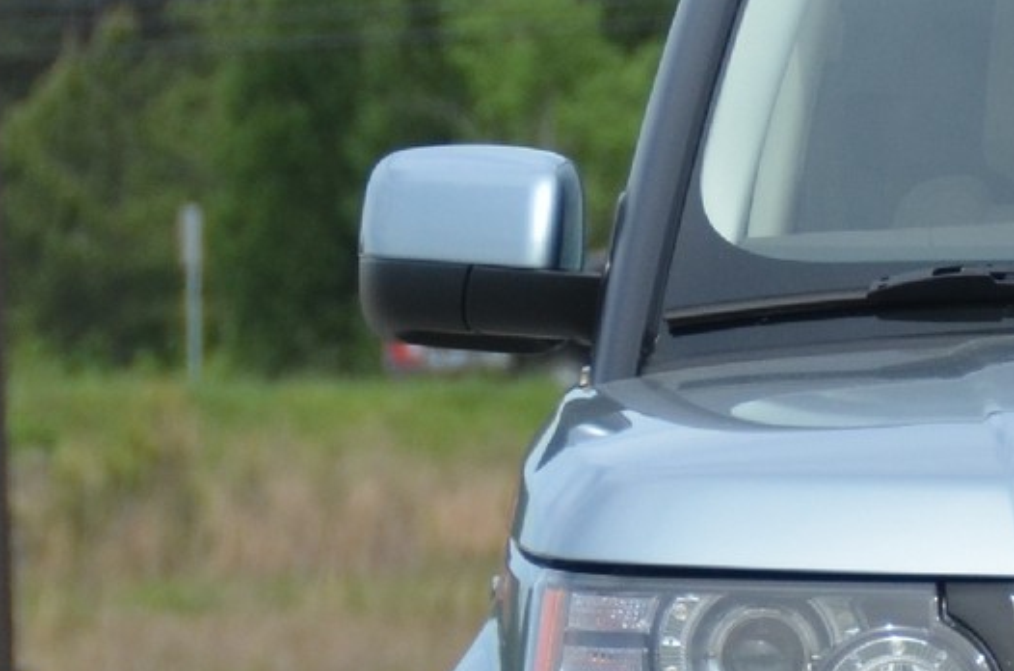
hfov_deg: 2.4
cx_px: 1587
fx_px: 24053
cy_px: 590
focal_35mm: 856
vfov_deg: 1.6
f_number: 5.6
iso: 400
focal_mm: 120
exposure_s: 1/1600
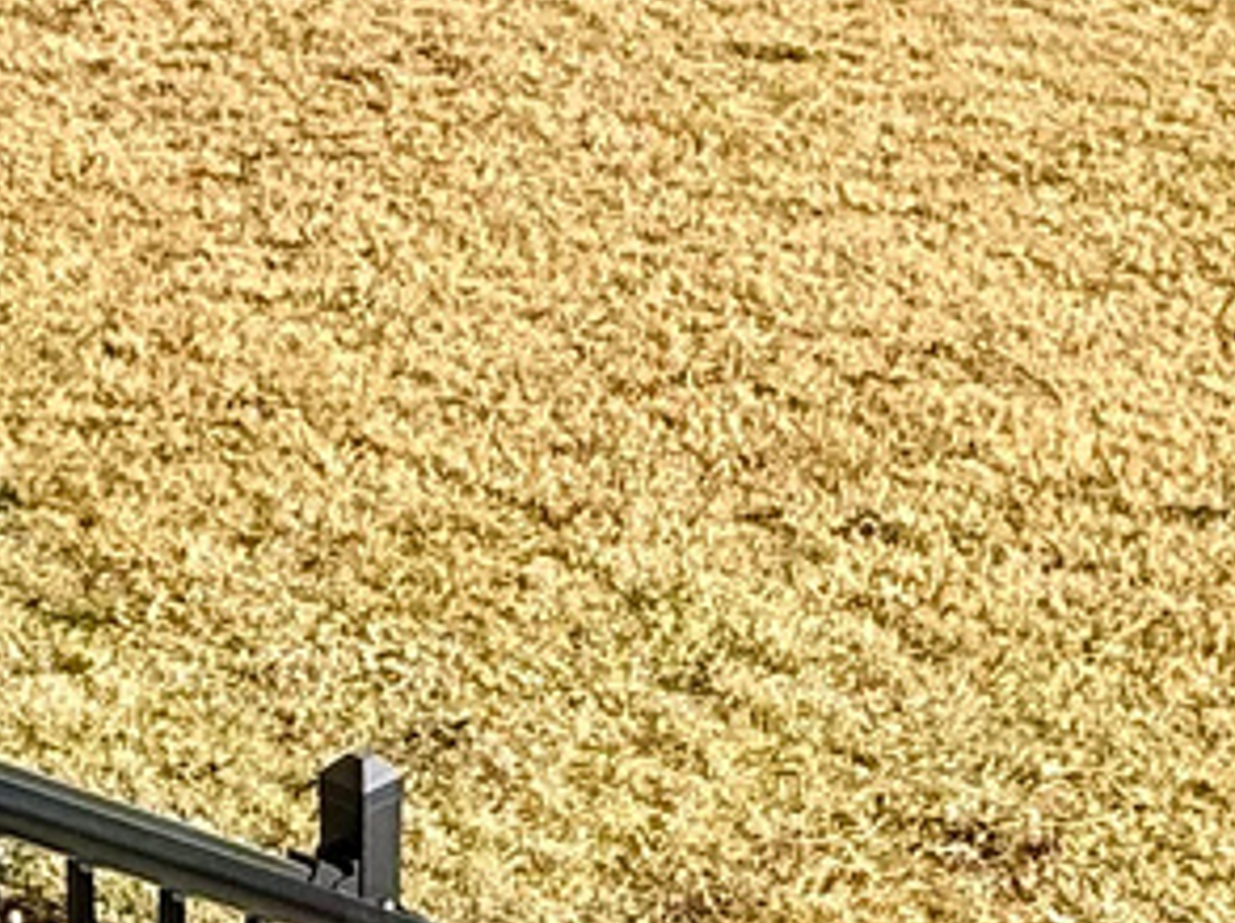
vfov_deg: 14.9
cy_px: 847
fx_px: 3492
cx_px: 582
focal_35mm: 98
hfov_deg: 20.1
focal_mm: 2.22
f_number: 2.2
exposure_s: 1/1745
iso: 50
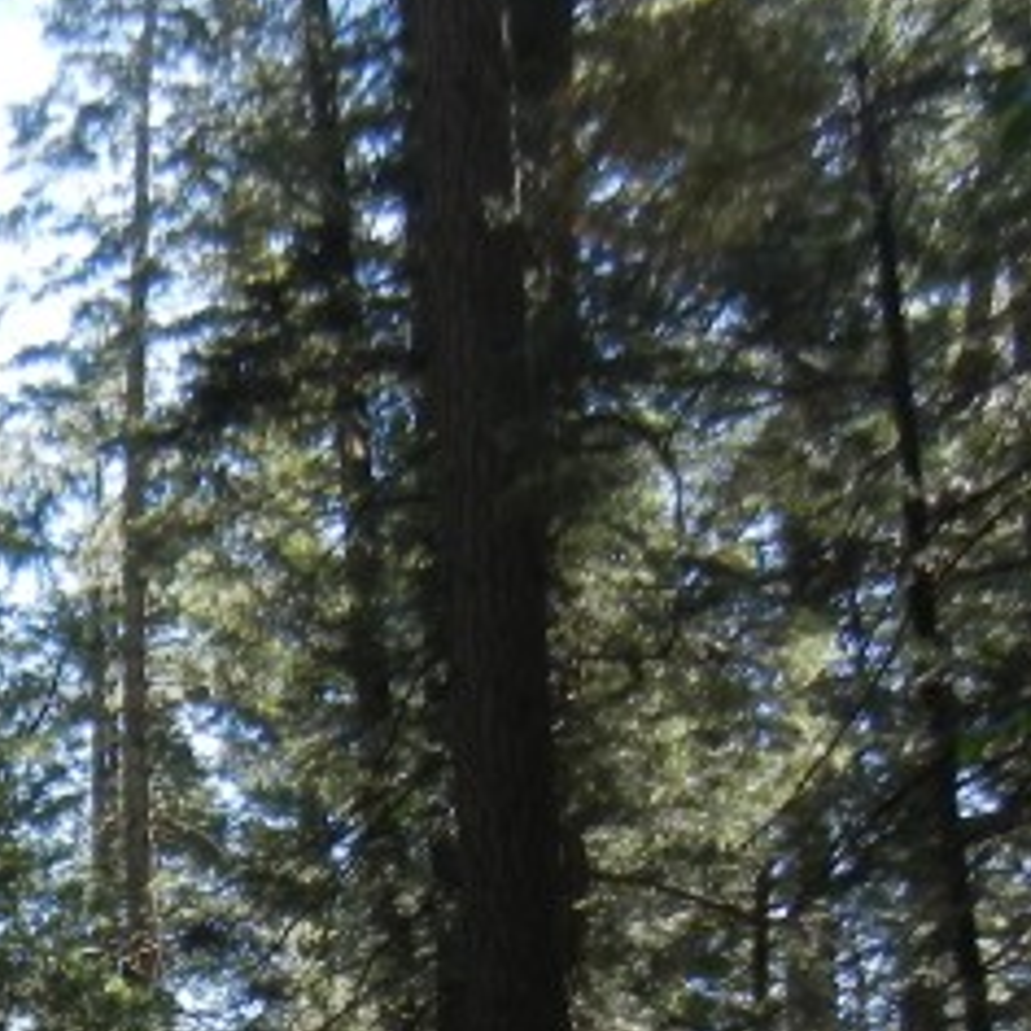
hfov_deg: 14.4
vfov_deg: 14.5
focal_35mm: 115
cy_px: 1332
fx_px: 3875
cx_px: -363
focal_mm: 5.4
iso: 160
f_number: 3.5
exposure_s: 1/178
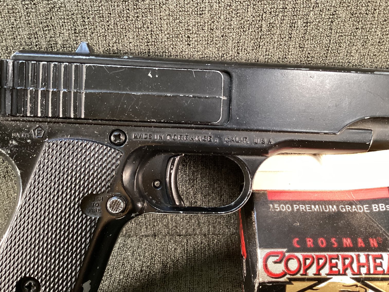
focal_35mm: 31
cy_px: 146
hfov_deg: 58.3
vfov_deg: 45.4
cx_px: 194
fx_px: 348
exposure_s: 1/40
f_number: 2.4
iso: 320
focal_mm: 3.3
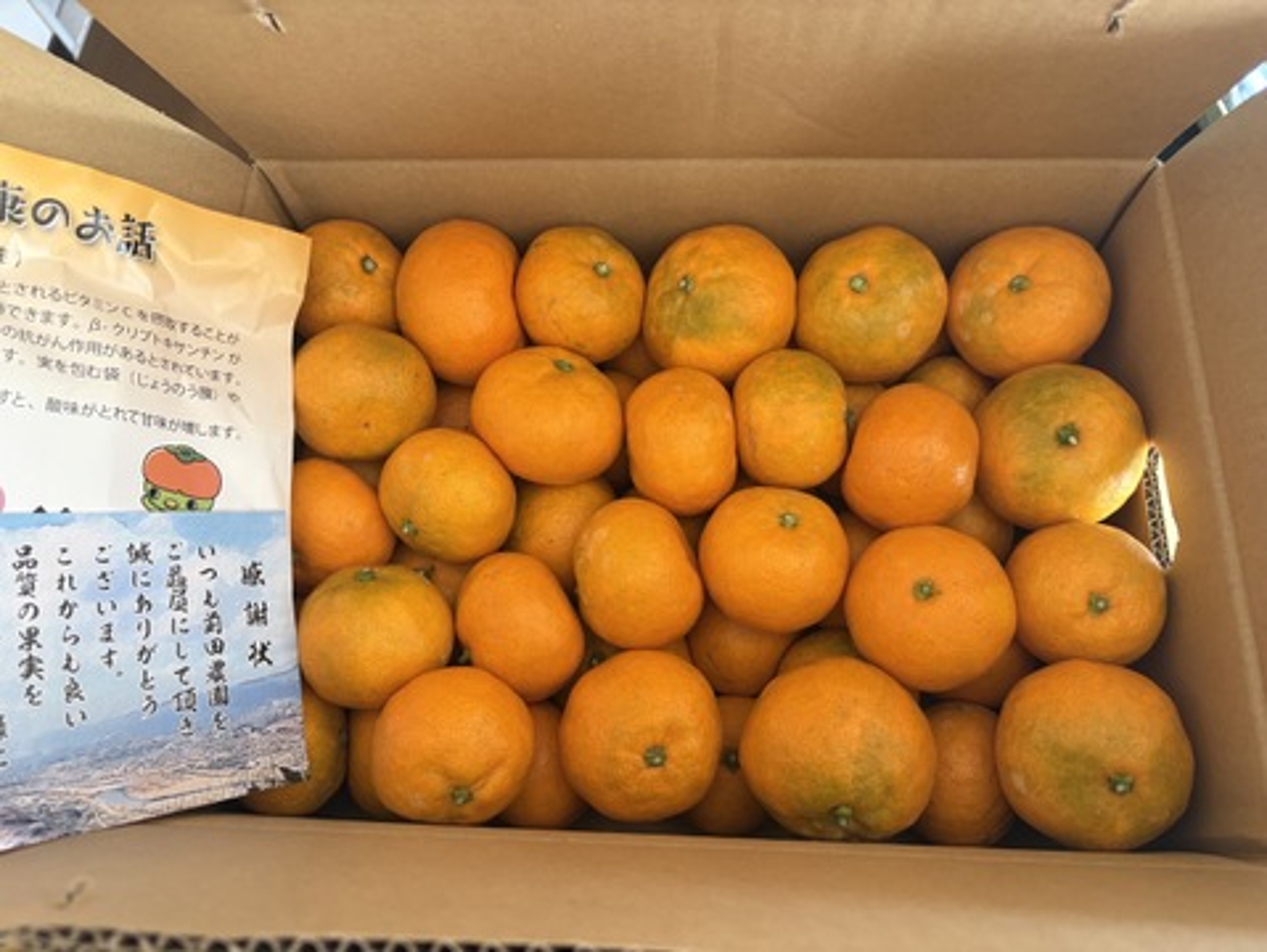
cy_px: 476
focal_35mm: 26
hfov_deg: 67.3
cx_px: 634
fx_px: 952
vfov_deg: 53.1
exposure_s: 1/60
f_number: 1.6
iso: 200
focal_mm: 5.96
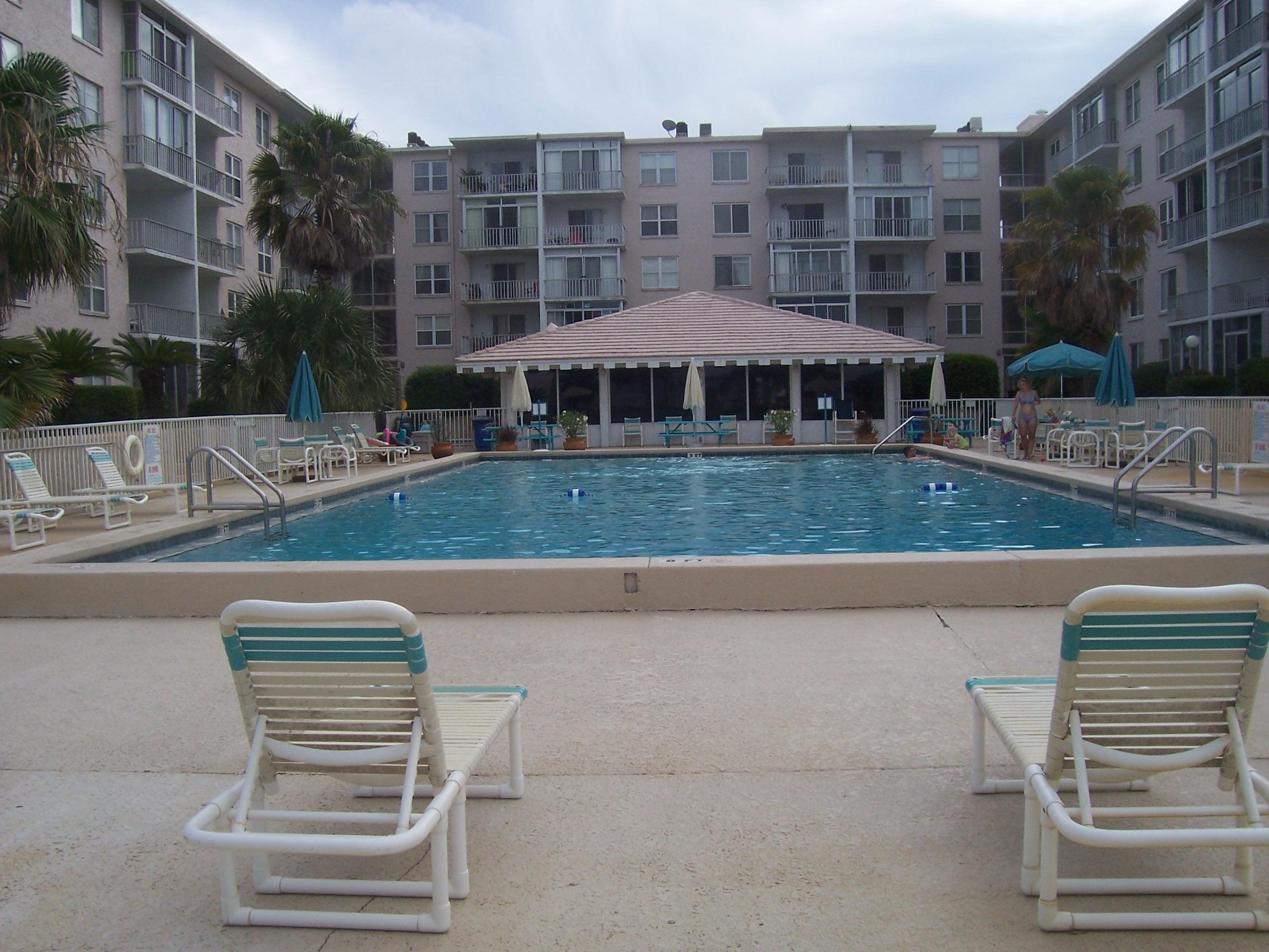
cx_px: 634
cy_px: 476
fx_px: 1246
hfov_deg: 54.0
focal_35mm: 34
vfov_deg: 41.8
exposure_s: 1/350
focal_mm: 5.6
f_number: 5.6
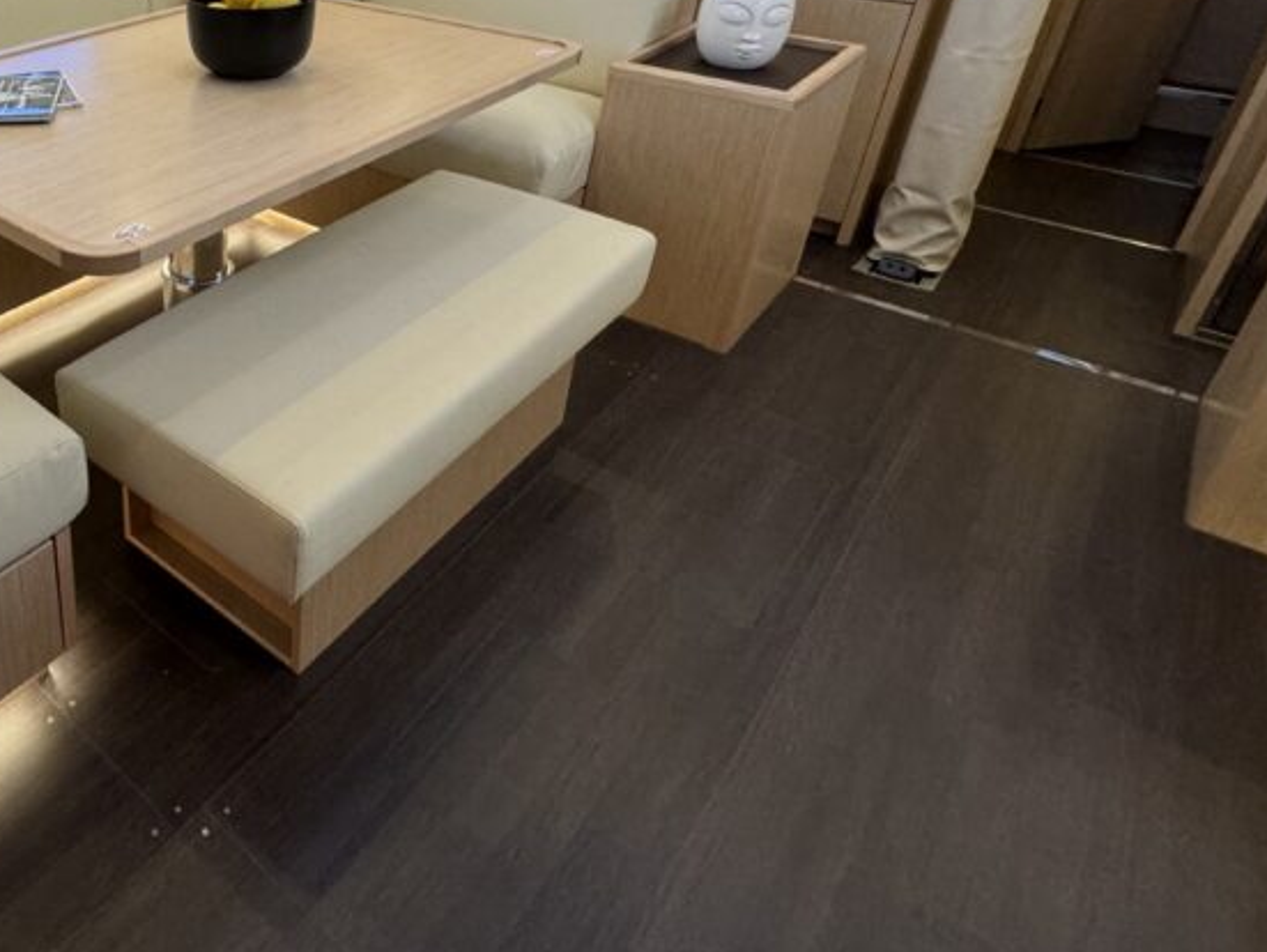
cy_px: 223
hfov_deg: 58.5
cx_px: 149
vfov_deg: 50.6
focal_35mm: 26
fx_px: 952
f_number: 2.2
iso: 200
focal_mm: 2.22
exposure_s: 1/99
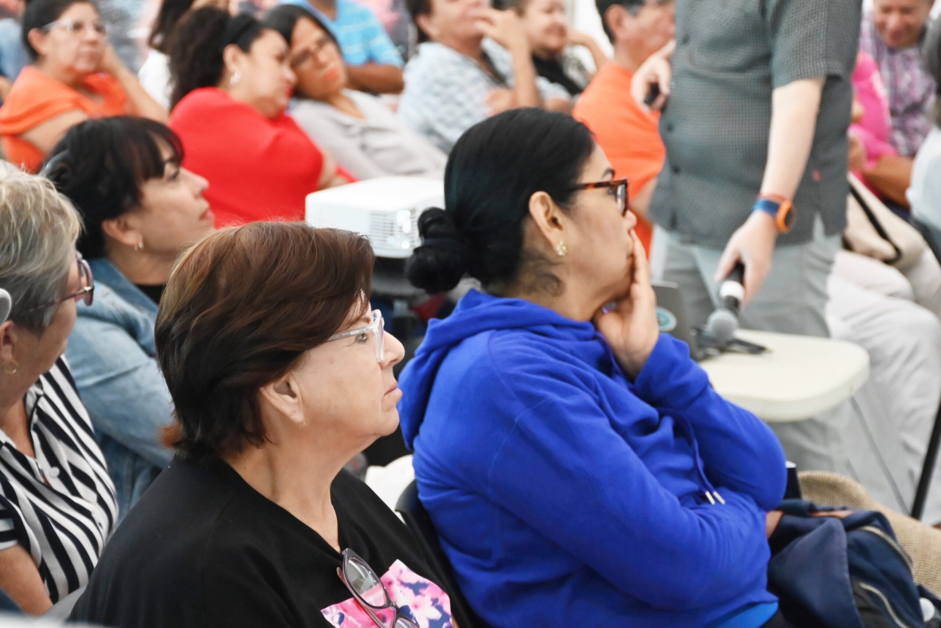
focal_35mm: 90
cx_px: 470
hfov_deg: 22.6
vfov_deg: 15.2
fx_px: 2352
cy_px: 314
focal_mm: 60
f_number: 5
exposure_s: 1/125
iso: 4500
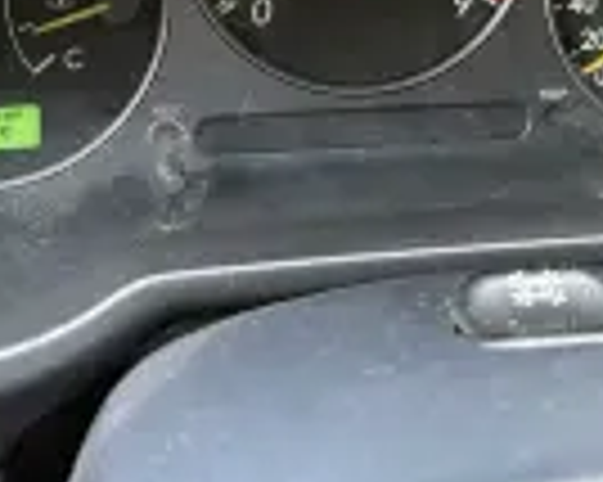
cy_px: -77
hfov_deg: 30.0
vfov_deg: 22.5
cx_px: 346
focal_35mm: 63
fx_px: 1124
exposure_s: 1/40
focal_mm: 6.76
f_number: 1.78
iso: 1000
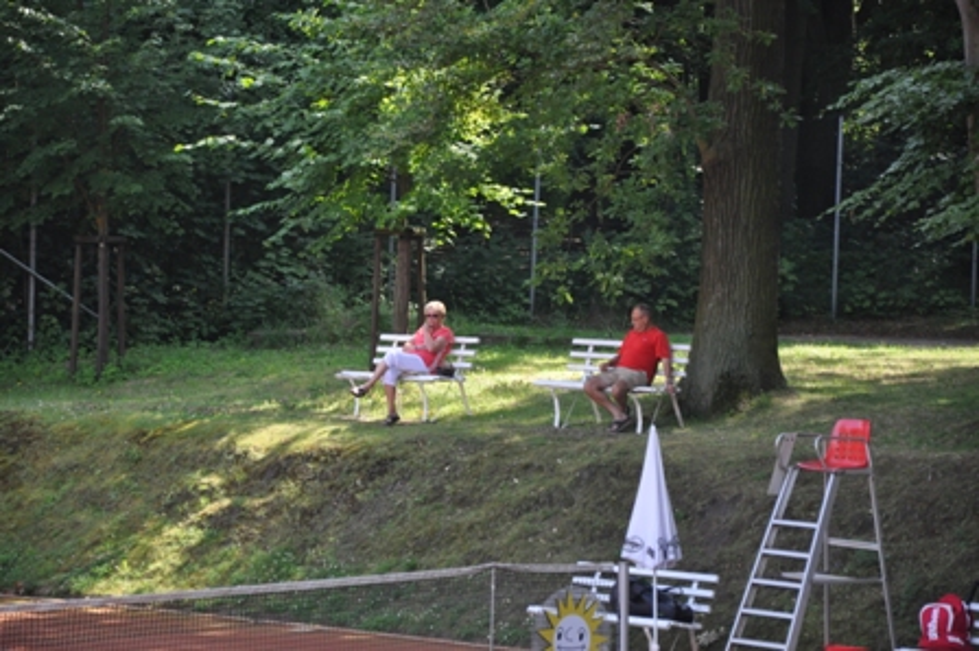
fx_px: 4280
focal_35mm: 158
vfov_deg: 8.7
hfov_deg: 13.0
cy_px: 326
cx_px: 490
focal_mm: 105
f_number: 5.6
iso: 900
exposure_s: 1/500
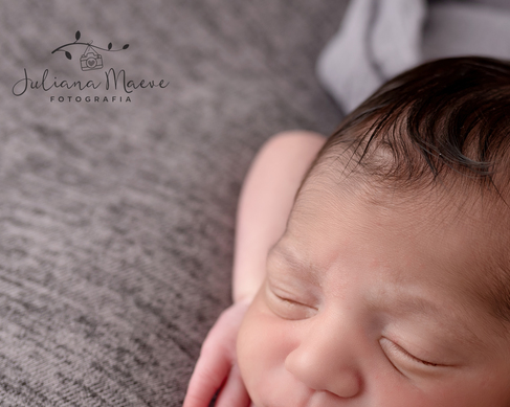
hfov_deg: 22.9
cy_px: 358
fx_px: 1222
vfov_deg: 18.6
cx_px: 470
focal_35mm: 81
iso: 125
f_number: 2.8
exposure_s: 1/125
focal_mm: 35
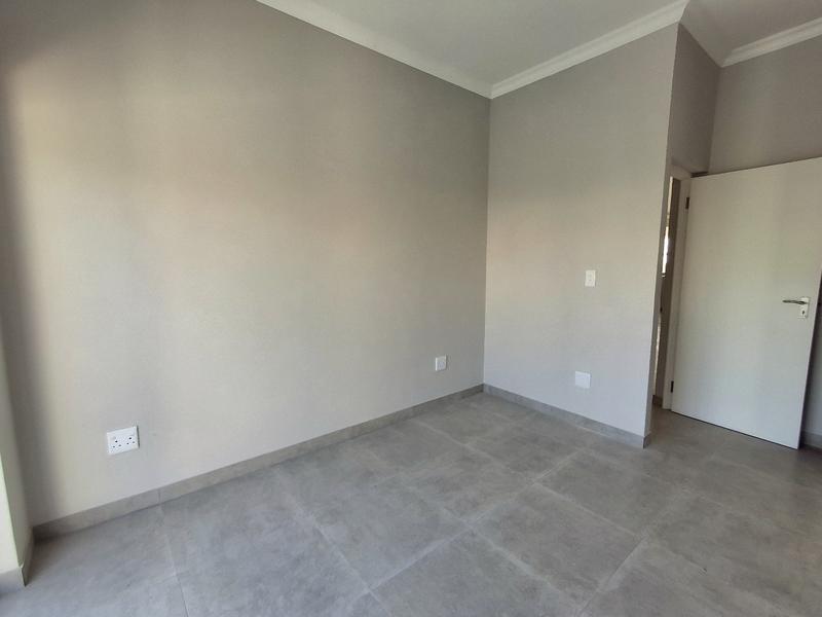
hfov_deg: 94.5
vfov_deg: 78.1
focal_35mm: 16
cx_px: 411
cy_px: 308
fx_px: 380
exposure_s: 1/120
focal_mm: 1.64
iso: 40
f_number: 2.2
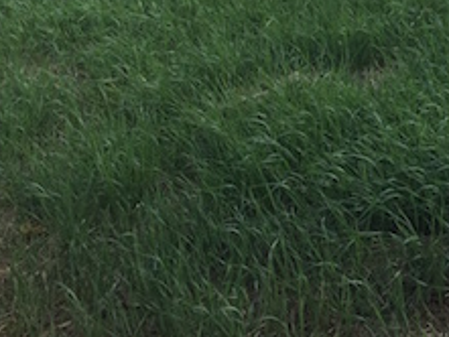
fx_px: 1090
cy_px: -140
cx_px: 425
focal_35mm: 84
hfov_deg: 22.6
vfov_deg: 16.3
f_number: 2.2
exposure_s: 1/879
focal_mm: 4.15
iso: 32
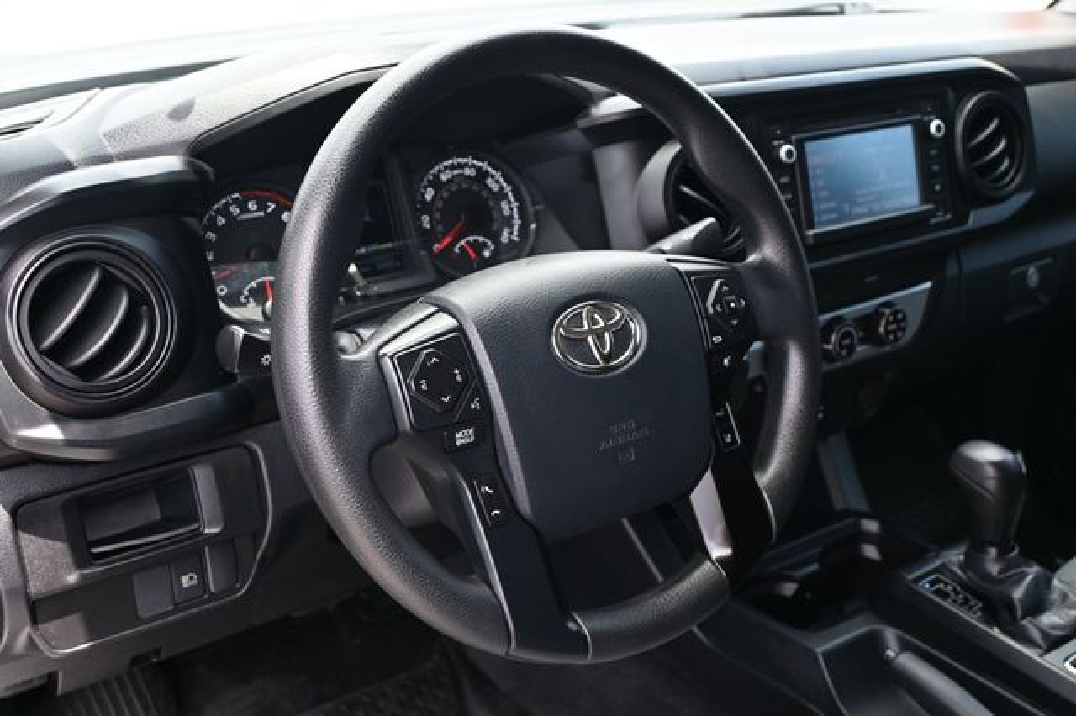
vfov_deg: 34.2
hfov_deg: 49.6
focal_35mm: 39
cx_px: 538
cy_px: 358
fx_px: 1165
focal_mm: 26
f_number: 4.5
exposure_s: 1/200
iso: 400
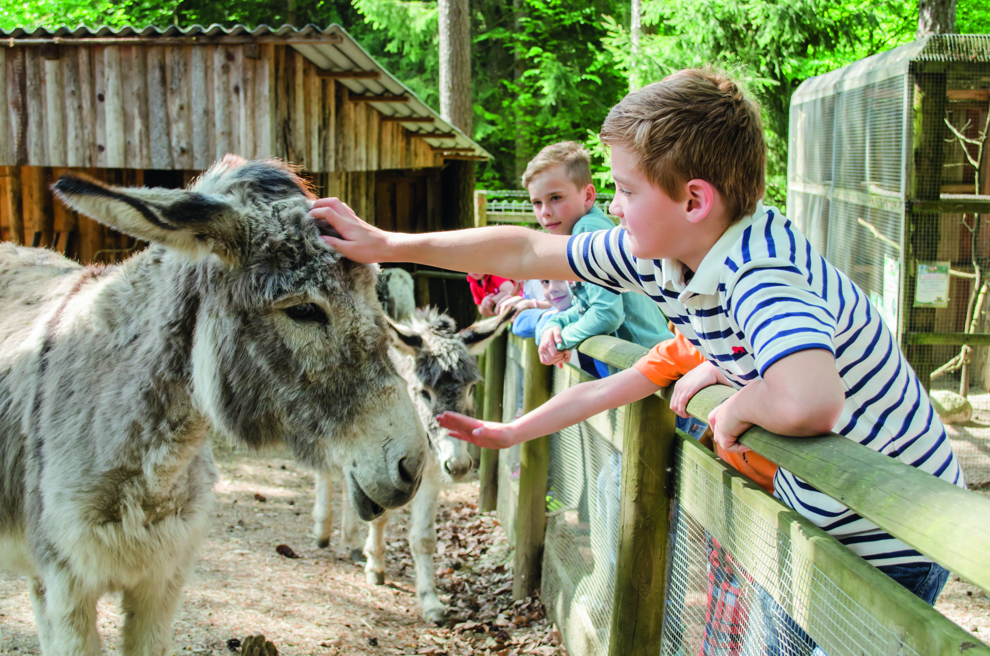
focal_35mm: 45
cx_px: 495
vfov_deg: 29.7
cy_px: 328
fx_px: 1235
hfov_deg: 43.7
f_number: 6.3
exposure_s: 1/160
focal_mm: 30
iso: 400
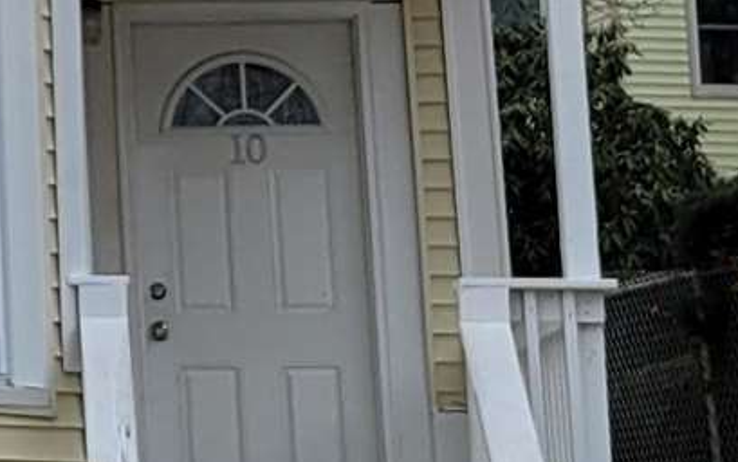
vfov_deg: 6.2
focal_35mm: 207
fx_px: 4165
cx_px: -664
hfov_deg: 9.5
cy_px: -292
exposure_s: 1/868
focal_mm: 5.4
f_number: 1.8
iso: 40
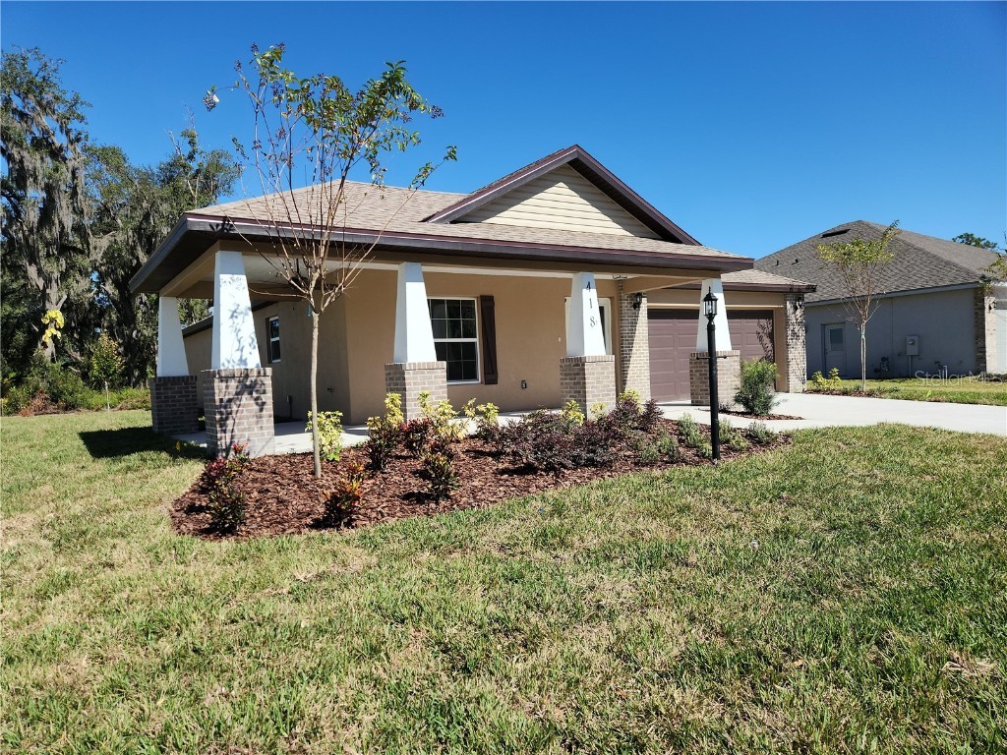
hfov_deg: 73.9
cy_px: 378
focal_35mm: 23
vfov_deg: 58.9
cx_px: 504
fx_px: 669
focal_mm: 5.4
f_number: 1.8
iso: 20
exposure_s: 1/1476
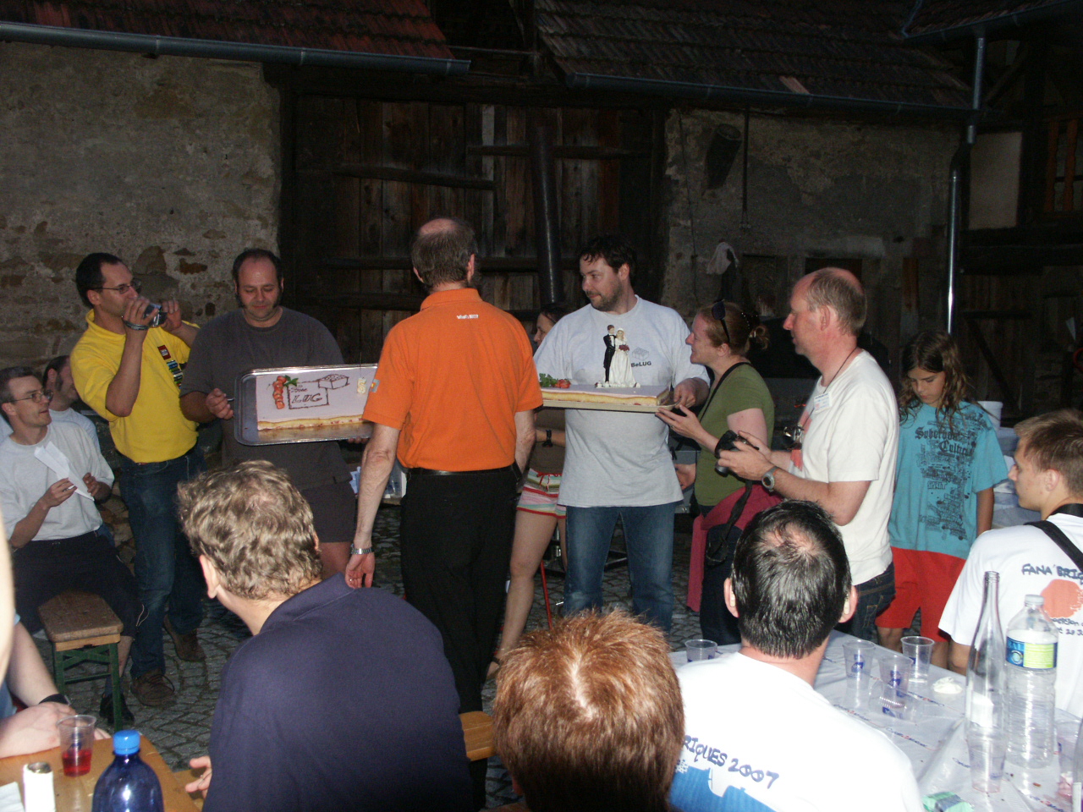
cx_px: 542
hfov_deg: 51.4
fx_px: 1126
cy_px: 406
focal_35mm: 36
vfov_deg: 39.7
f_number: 2.8
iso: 200
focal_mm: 9.32
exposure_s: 1/45
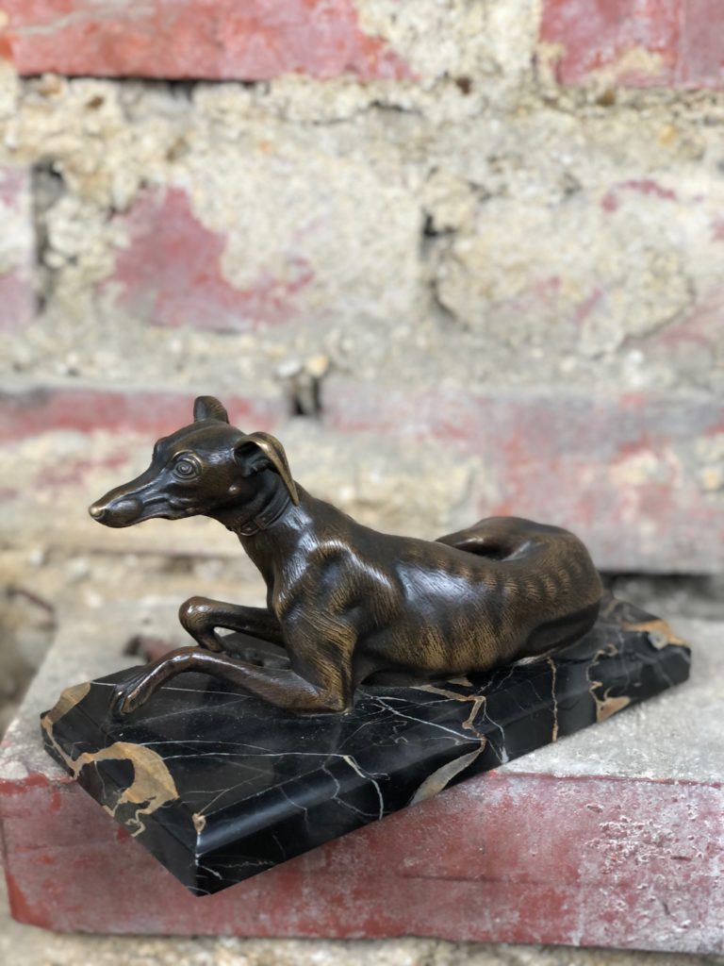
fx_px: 1450
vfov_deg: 36.8
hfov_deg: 28.0
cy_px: 483
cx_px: 362
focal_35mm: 52
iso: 50
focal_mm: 6
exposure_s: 1/50
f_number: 2.4
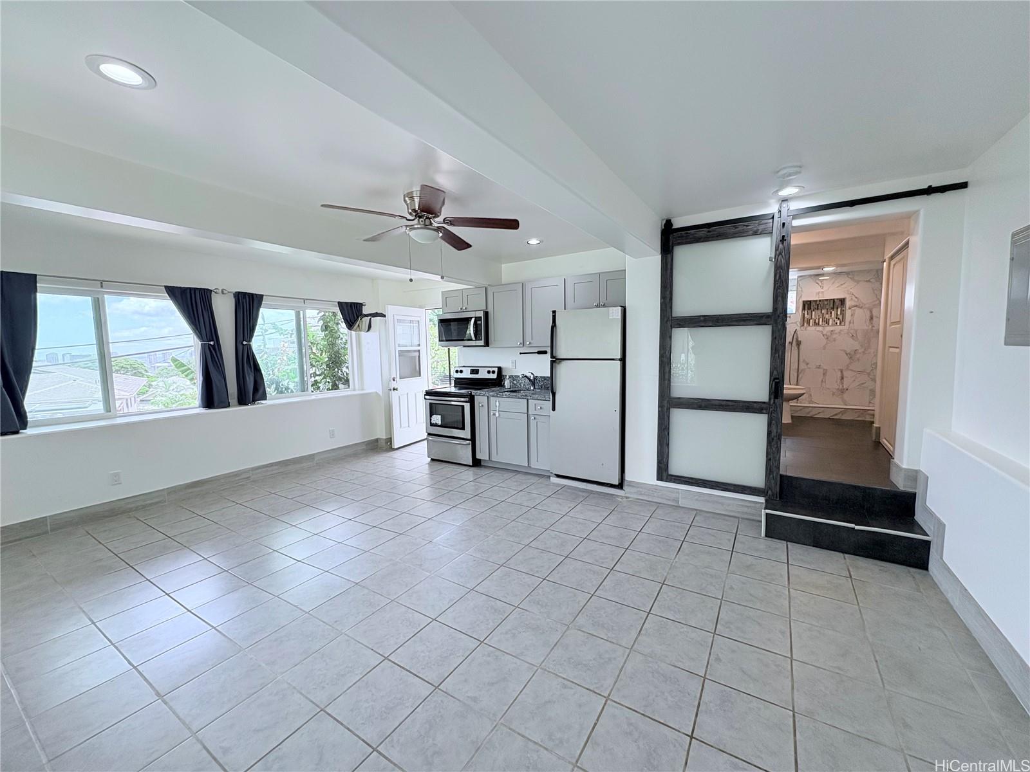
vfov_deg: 85.7
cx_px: 515
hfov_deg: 102.1
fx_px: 417
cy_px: 386
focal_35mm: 14
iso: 64
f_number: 2.2
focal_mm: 2.22
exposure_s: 1/119
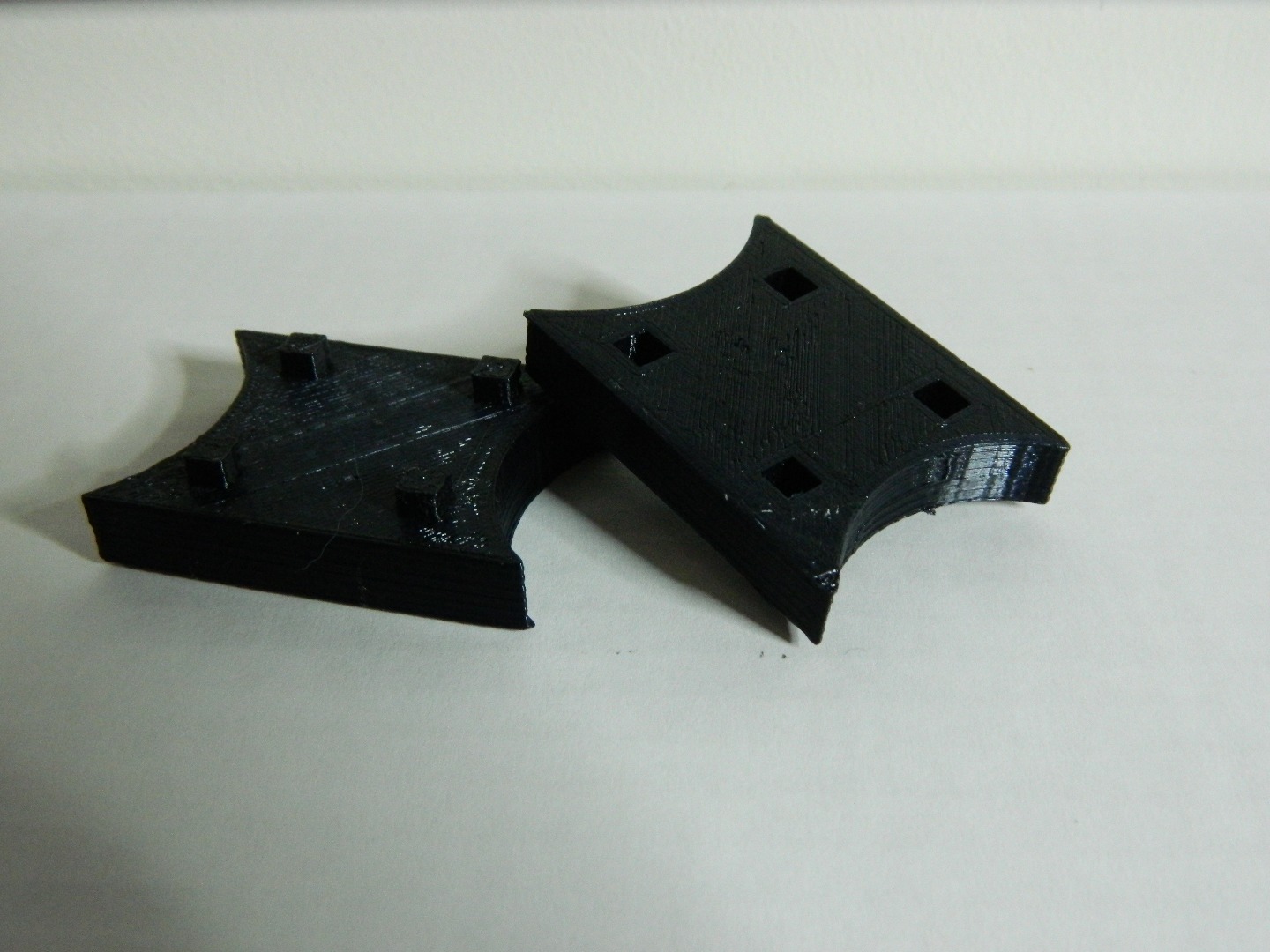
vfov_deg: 35.1
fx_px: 1504
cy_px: 476
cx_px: 635
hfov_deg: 45.8
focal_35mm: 41
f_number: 3.5
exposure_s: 1/20
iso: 400
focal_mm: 7.3
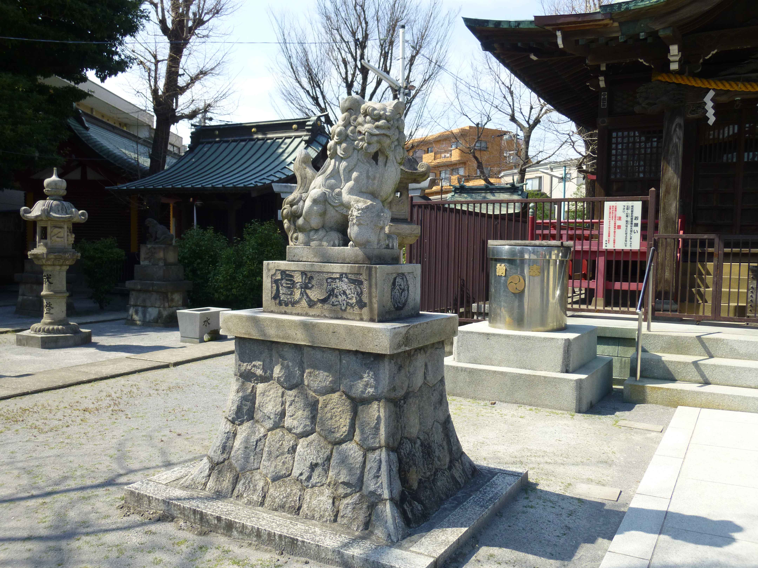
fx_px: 635
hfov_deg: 61.7
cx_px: 379
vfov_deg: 48.2
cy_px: 284
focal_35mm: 29
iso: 100
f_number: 3.3
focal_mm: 5.2
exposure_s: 1/640
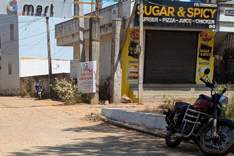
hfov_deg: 28.1
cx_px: 60
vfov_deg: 17.7
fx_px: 461
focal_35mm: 71
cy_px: 213
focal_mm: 5.43
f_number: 1.89
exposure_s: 1/1733
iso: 44
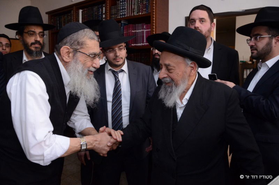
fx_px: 209
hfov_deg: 67.5
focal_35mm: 27
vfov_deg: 47.7
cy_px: 92
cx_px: 140
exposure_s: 1/125
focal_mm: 18
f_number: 4
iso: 1600
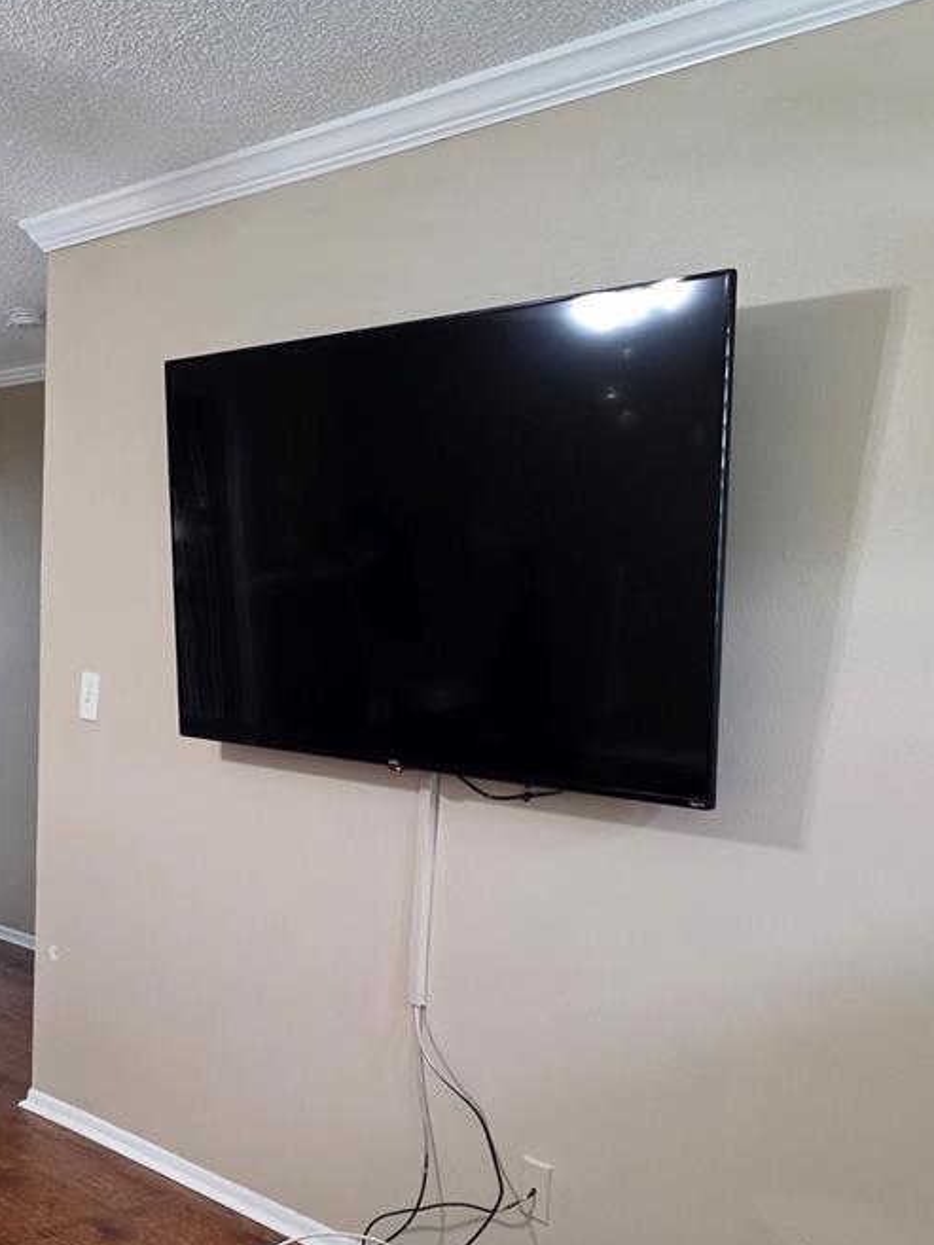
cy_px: 839
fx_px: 1510
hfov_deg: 34.0
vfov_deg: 44.1
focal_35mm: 42
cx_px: 301
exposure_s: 1/120
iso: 800
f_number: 1.7
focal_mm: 6.3
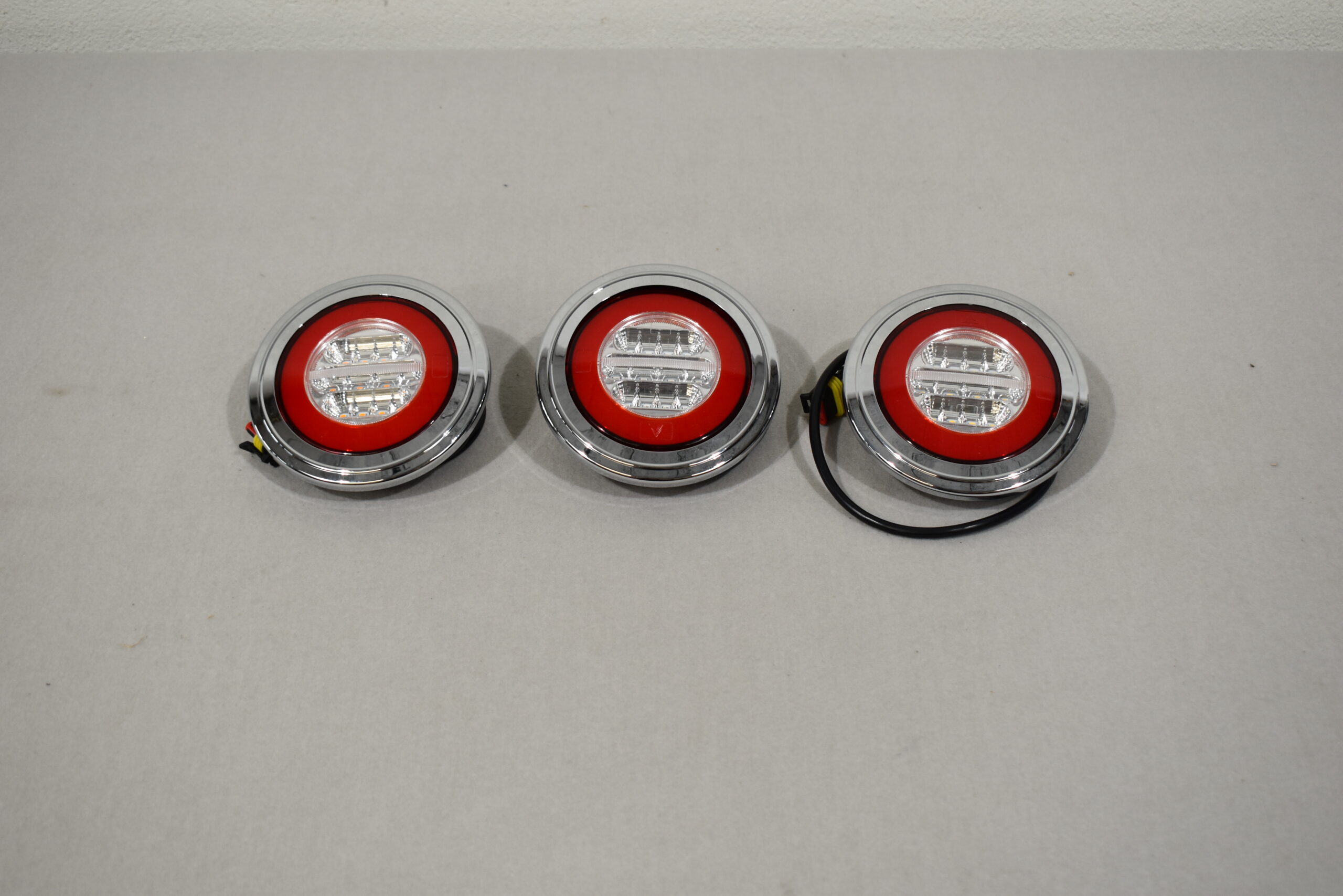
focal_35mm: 44
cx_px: 672
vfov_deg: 30.9
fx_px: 1623
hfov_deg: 45.0
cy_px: 448
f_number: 5.6
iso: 400
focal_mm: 29
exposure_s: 1/125
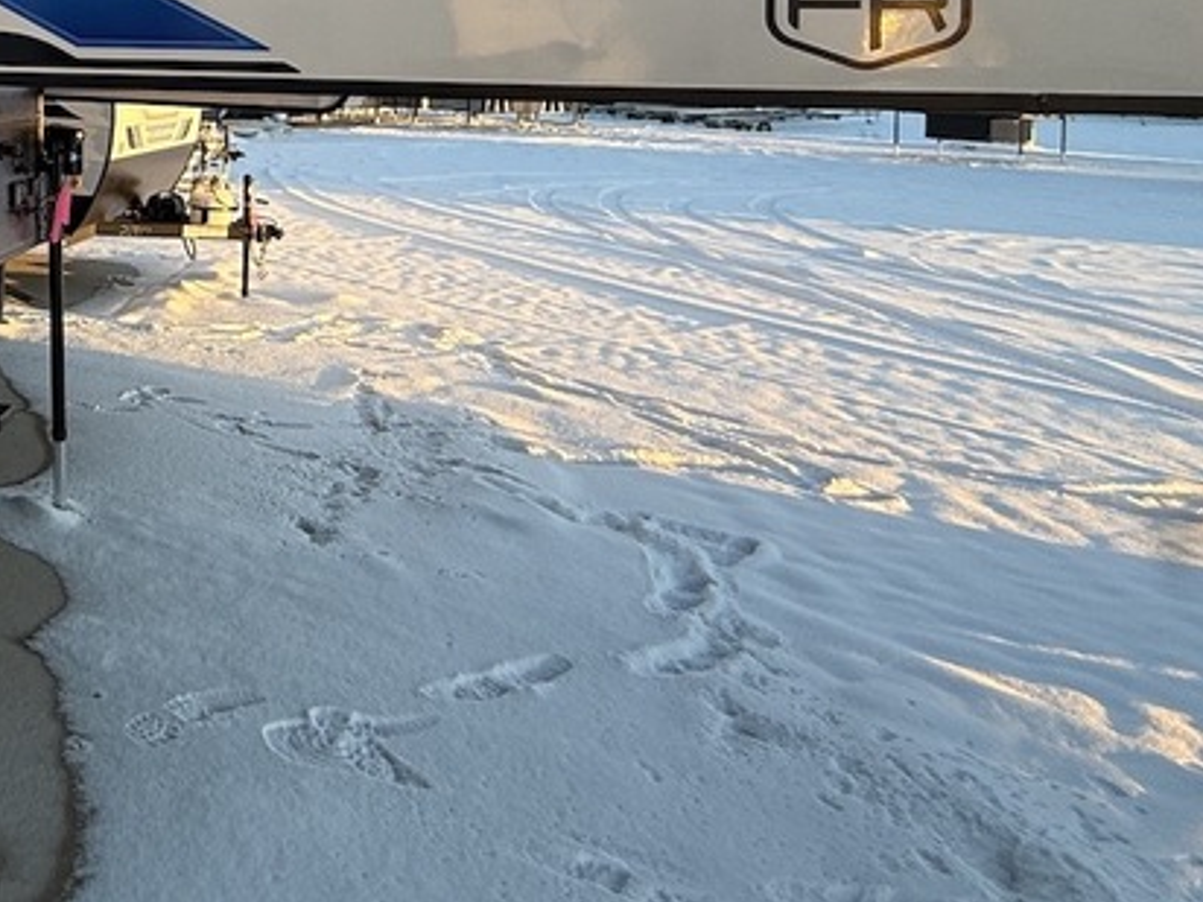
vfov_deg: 38.0
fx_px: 1182
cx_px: -44
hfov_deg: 44.4
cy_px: 38
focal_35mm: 34
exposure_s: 1/247
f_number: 2.2
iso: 50
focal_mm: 2.22
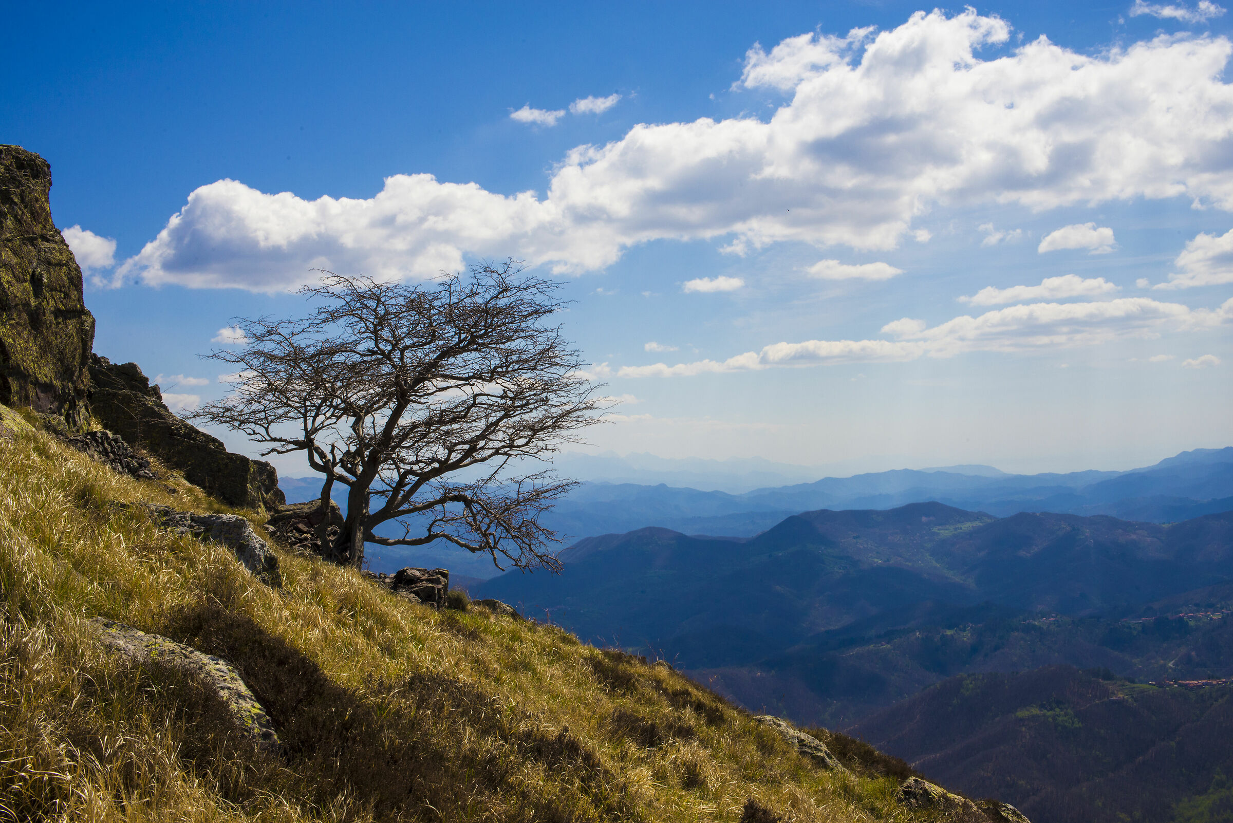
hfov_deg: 48.4
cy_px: 412
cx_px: 616
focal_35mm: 40
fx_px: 1370
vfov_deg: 33.4
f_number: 22
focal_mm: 40
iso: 400
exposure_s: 1/320
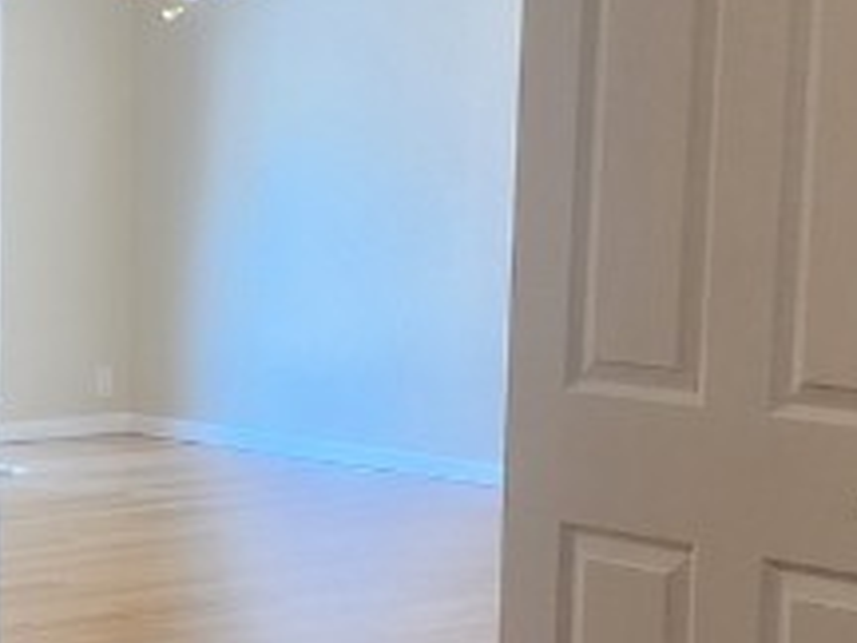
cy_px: 393
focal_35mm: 109
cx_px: -79
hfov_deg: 17.5
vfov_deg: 13.6
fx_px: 2699
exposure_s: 1/120
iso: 250
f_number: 1.8
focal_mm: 6.4
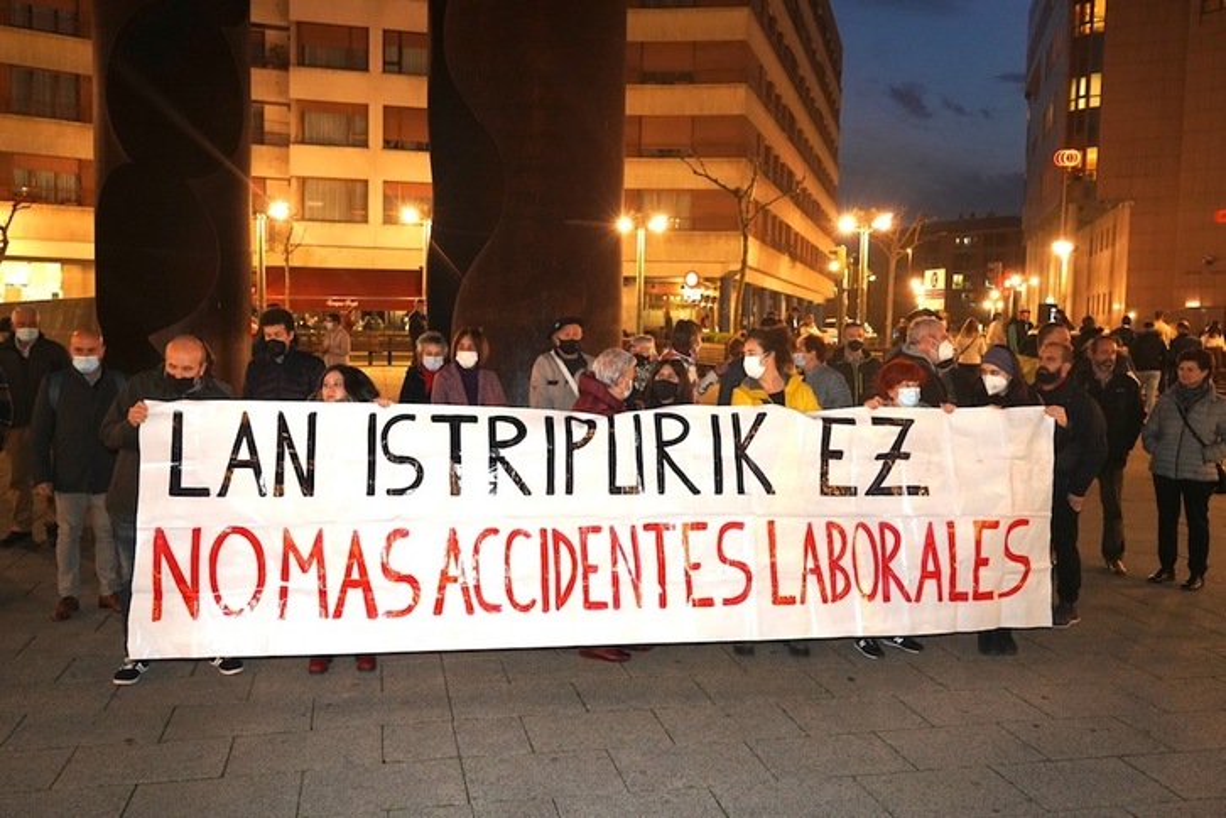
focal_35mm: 30
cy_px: 409
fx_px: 1022
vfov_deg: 43.6
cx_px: 613
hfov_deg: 61.9
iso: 4000
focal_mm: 30
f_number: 4
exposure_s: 1/125
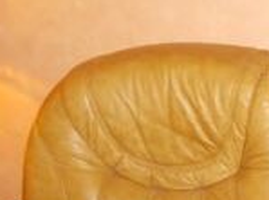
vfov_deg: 16.5
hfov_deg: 20.4
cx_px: 390
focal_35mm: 84
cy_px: 259
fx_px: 651
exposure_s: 1/25
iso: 250
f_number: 3.2
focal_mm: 4.6
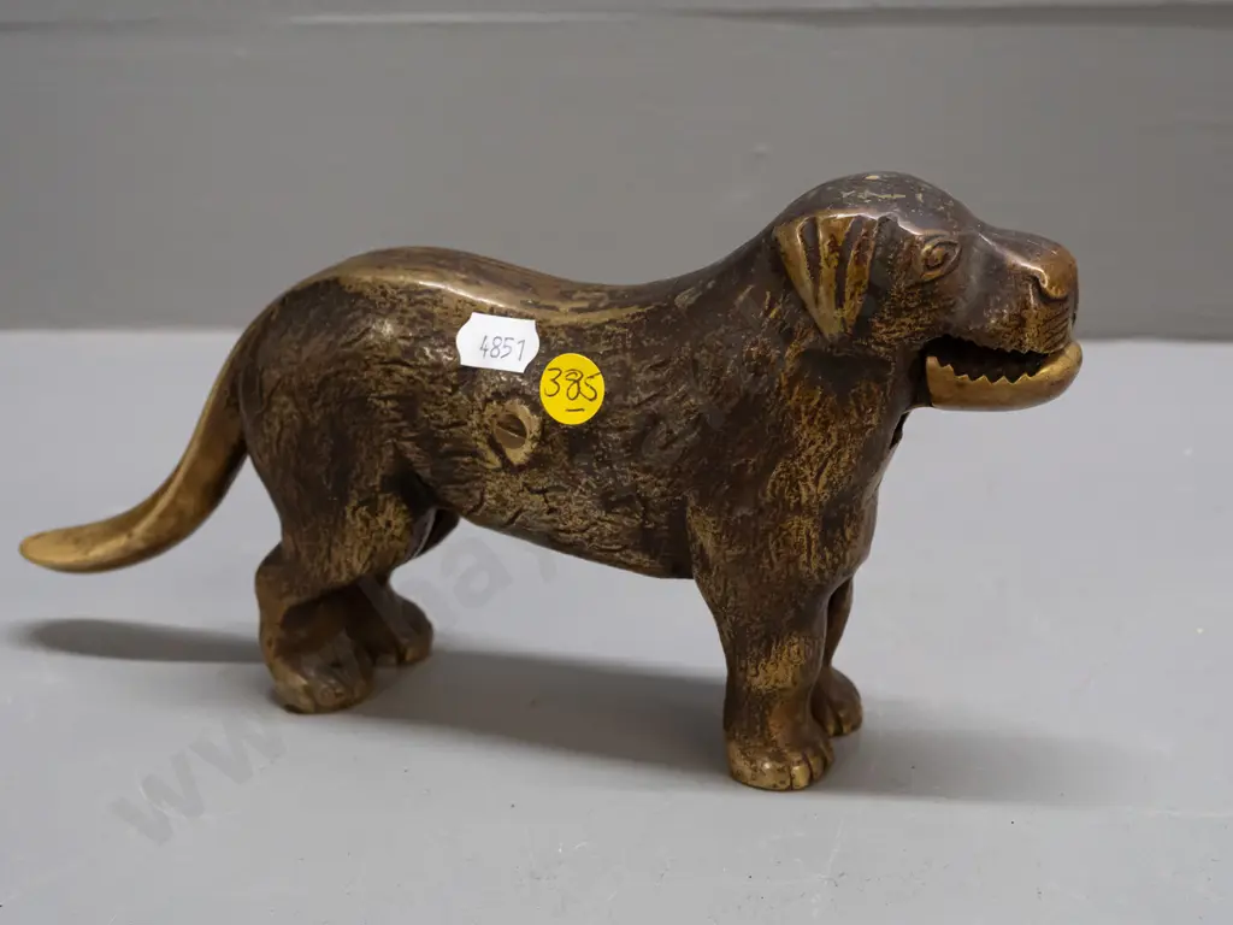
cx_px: 616
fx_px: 1710
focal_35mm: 48
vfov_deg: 30.3
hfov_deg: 39.7
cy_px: 462
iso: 3200
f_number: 5.6
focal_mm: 24
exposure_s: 1/125
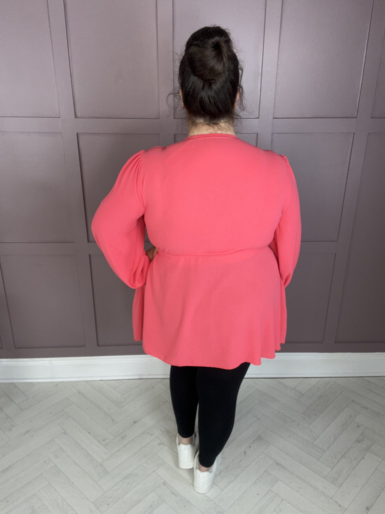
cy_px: 257
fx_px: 445
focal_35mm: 30
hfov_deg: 46.8
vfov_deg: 60.0
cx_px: 192
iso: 50
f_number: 1.9
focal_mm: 2.69
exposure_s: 1/54
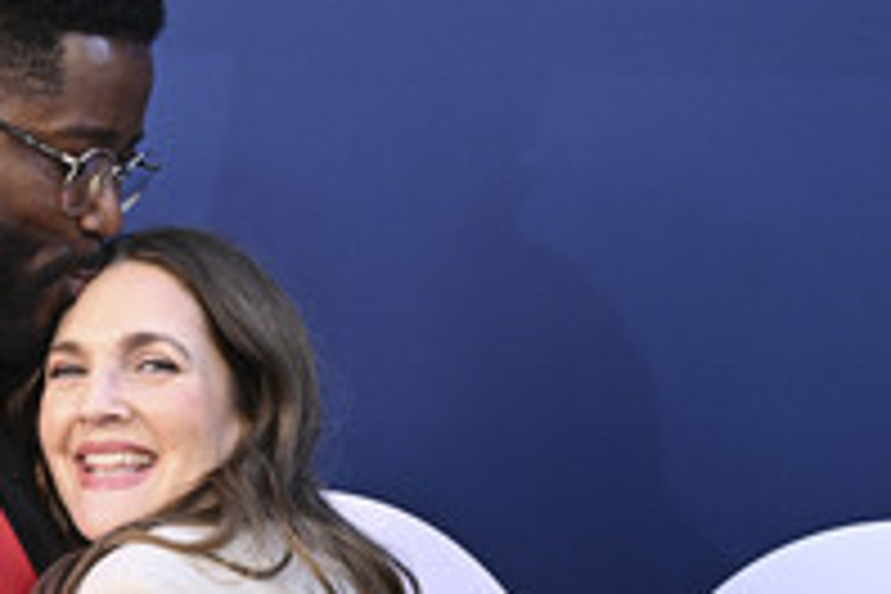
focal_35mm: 114
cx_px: 146
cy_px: 500
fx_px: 2821
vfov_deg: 12.0
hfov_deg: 17.8
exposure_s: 1/200
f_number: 5.6
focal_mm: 50
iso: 400
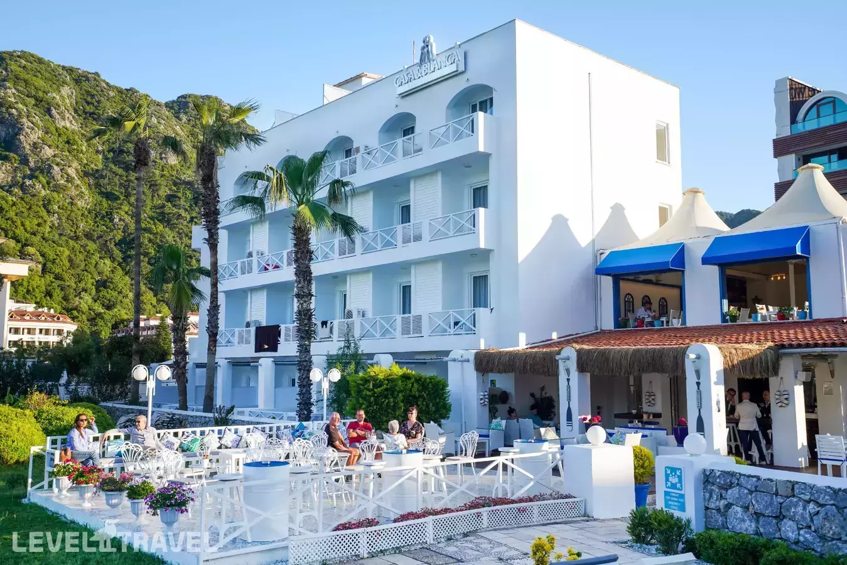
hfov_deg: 54.4
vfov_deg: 37.9
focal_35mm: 35
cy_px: 282
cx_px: 424
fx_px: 824
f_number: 5
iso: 125
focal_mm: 35
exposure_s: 1/250
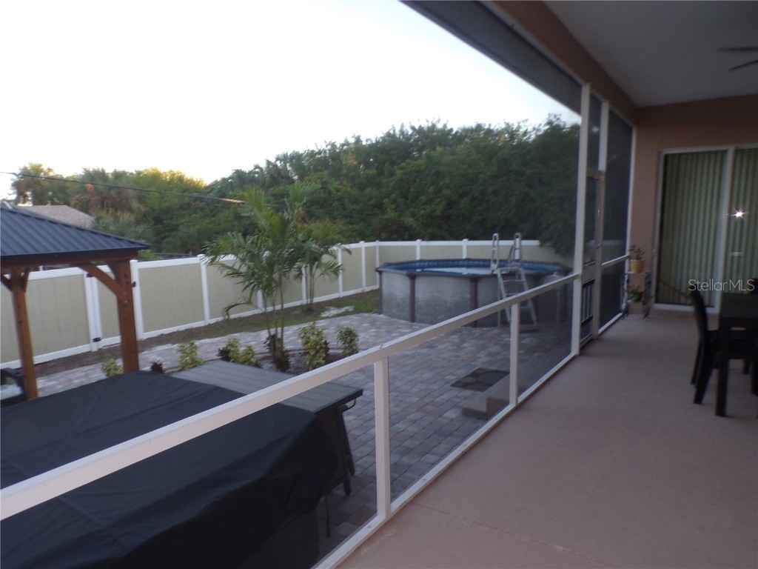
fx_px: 526
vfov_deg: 56.8
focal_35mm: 24
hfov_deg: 71.6
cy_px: 284
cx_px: 379
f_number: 4.3
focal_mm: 4.3
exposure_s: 1/34
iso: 92
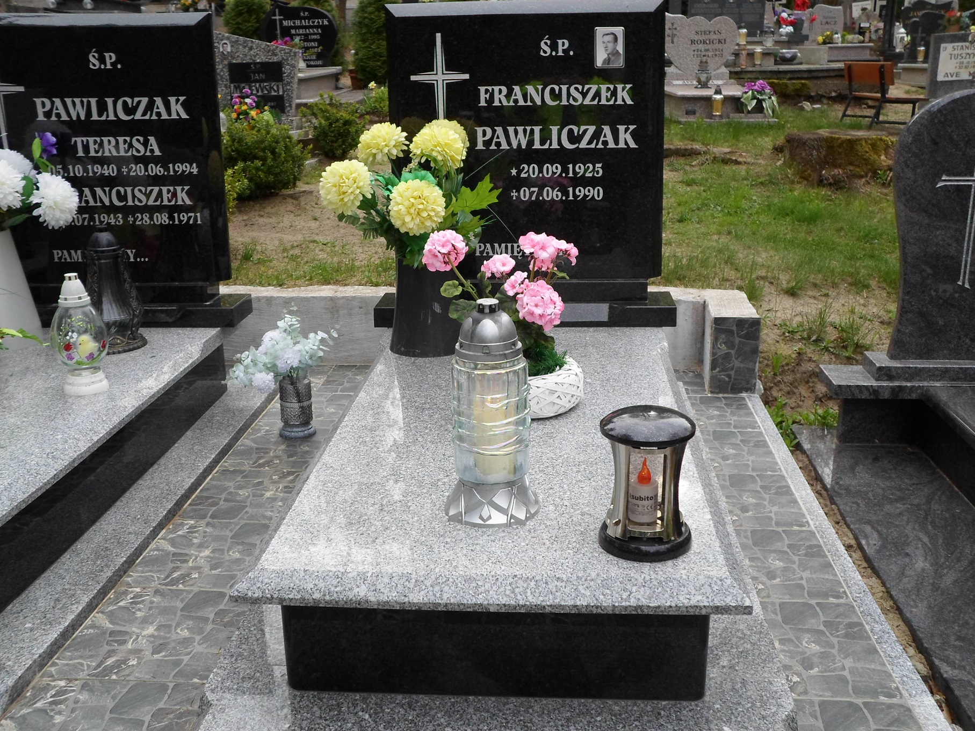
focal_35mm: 36
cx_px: 488
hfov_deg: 51.4
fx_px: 1014
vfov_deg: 39.7
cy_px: 366
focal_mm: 6.5
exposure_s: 1/180
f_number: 3
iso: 80
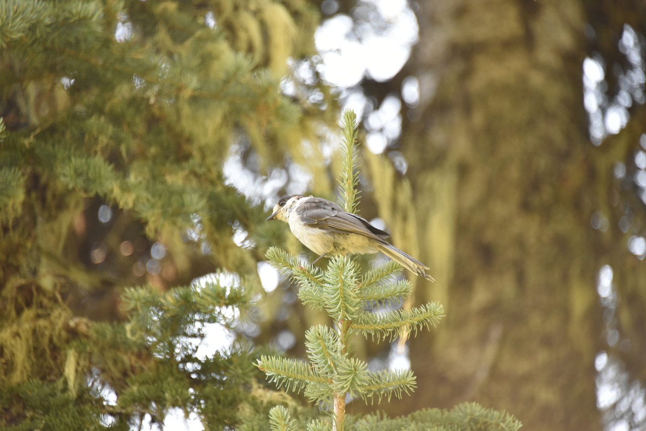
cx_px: 323
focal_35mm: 300
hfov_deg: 6.9
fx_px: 5384
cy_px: 216
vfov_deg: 4.6
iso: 3200
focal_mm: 300
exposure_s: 1/640
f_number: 5.6
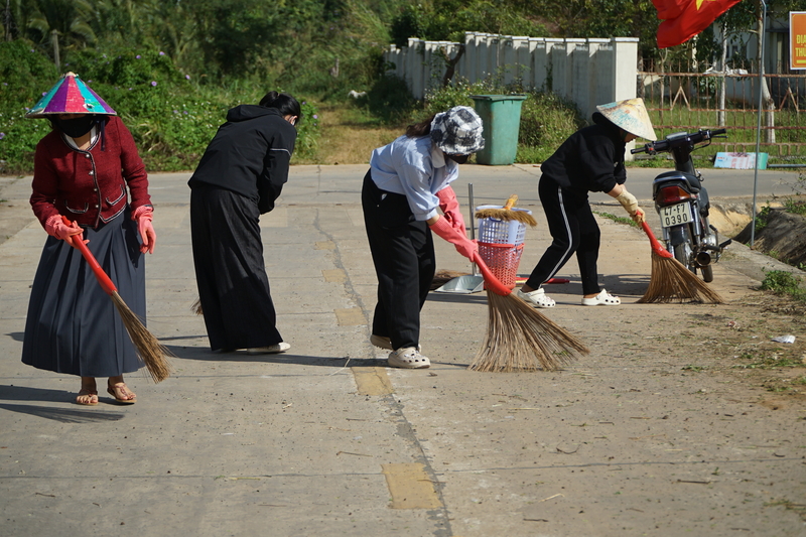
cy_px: 268
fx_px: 2305
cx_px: 403
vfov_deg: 13.3
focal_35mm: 103
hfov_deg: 19.8
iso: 160
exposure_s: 1/2000
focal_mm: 69
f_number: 4
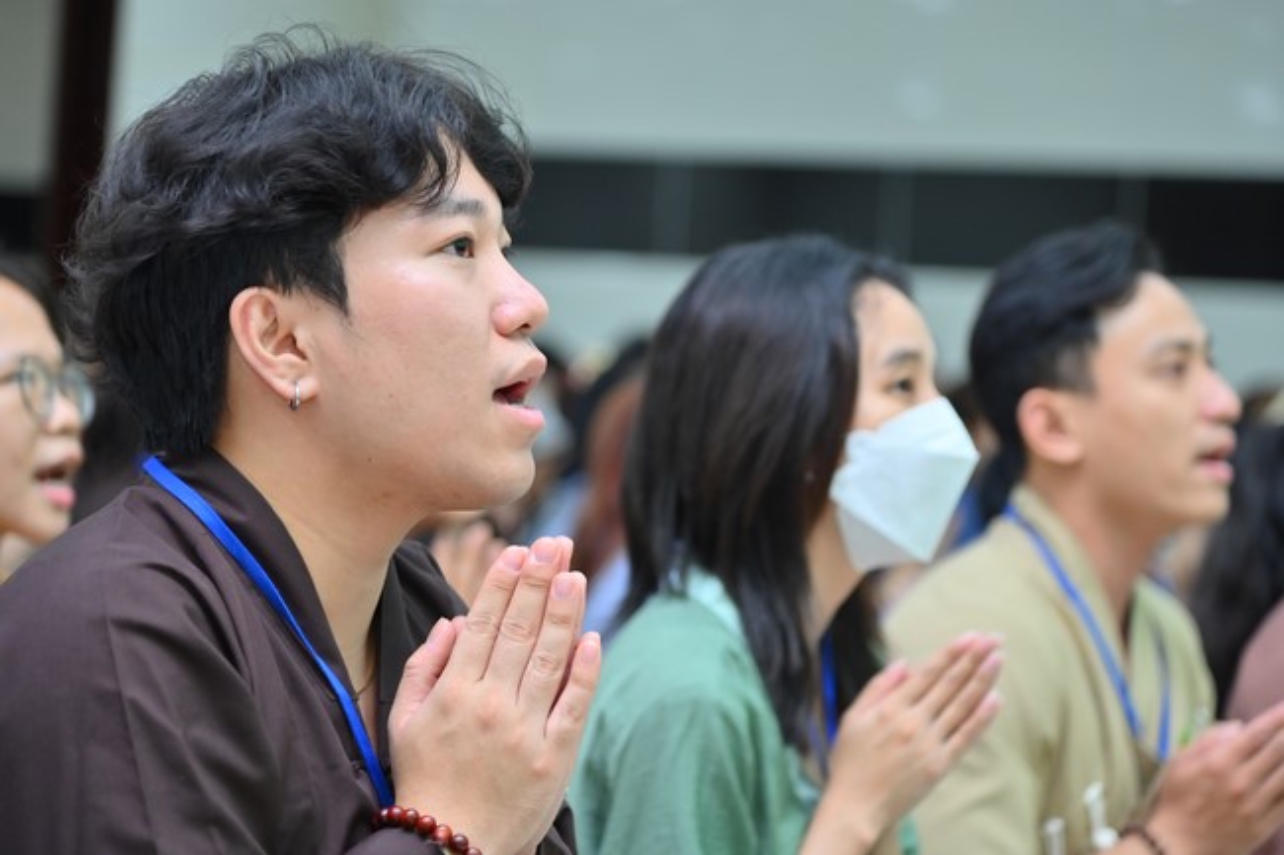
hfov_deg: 17.1
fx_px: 4279
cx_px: 642
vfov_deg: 11.4
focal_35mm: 120
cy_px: 428
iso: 1250
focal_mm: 120
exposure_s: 1/100
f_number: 4
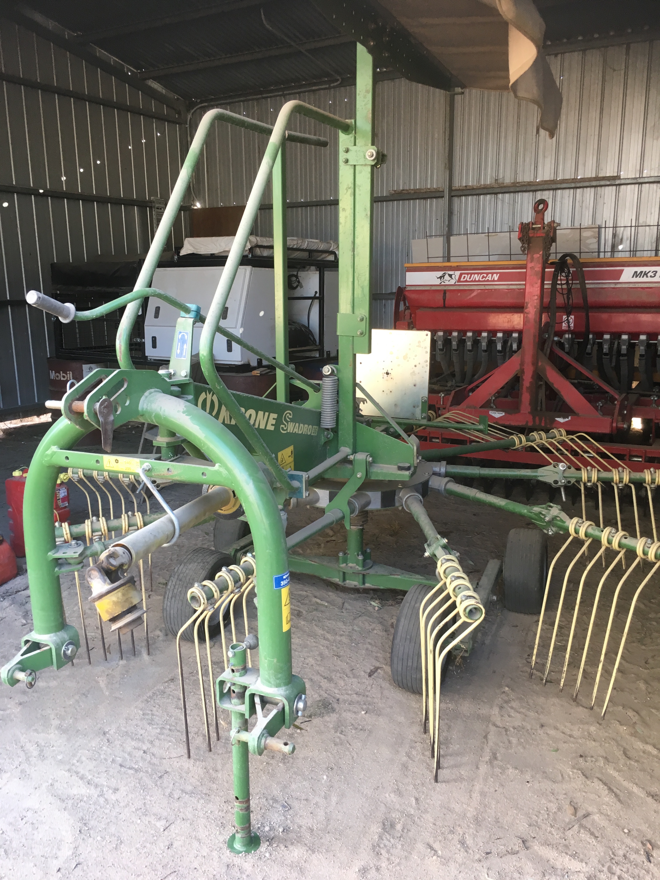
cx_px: 330
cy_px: 440
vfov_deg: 61.7
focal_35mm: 29
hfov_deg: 48.2
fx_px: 737
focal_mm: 4.15
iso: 40
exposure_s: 1/33
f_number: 2.2
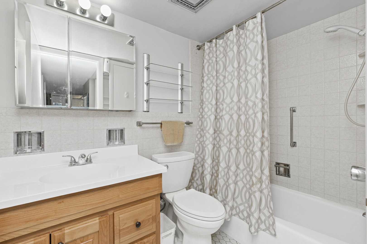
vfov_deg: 77.3
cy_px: 122
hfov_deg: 100.4
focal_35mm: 15
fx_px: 153
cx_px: 184
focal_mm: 10
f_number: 8
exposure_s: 1/250
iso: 250
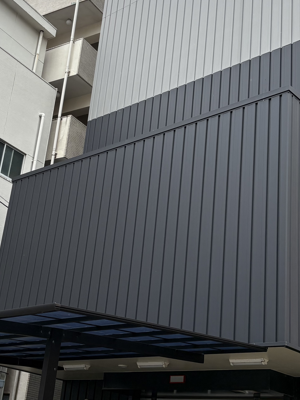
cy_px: 183
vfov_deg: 33.2
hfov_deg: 25.2
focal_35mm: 58
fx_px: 670
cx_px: 126
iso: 64
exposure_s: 1/1393
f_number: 1.6
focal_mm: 5.96
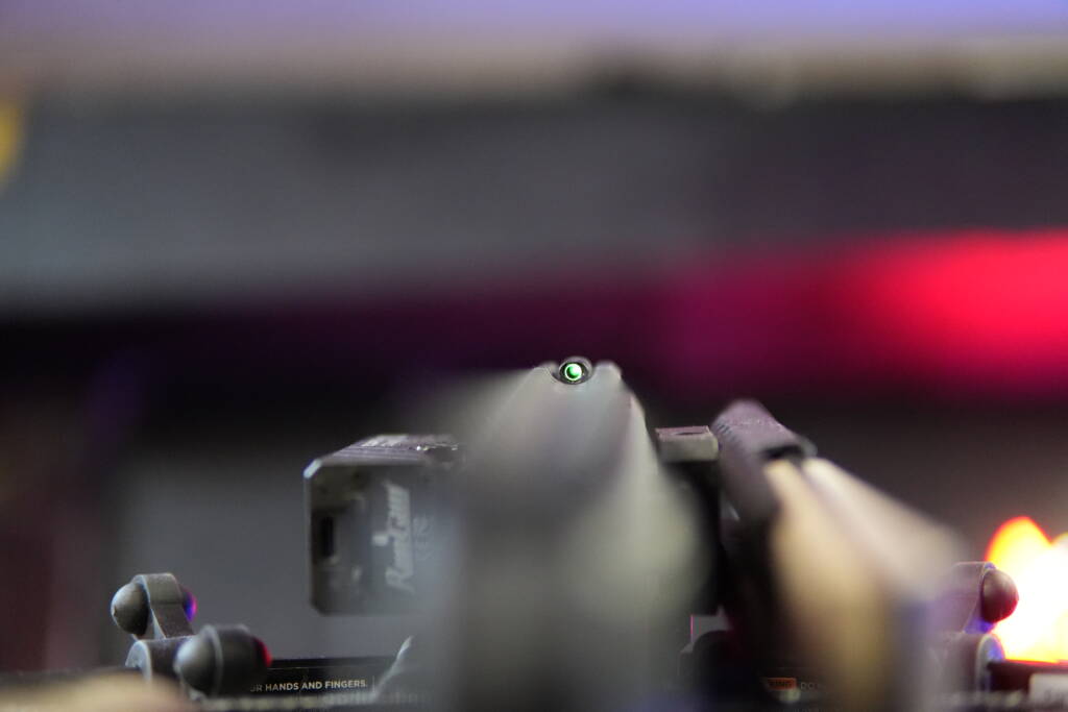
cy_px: 356
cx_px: 534
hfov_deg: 43.6
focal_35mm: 45
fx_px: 1335
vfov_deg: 29.9
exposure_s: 1/100
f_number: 1.4
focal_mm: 30
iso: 4000
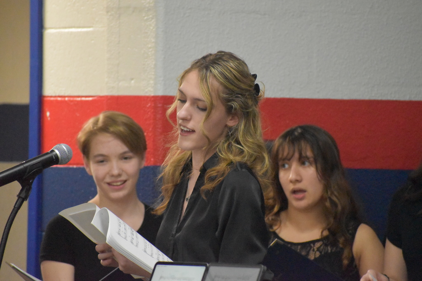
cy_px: 140
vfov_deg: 3.1
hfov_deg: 4.6
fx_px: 5275
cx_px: 211
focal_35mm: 450
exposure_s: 1/200
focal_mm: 300
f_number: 6.3
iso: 12800
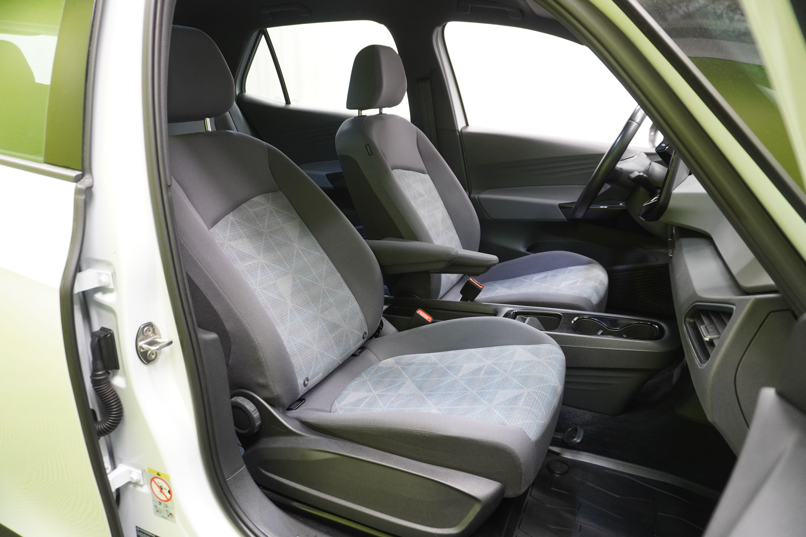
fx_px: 537
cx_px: 403
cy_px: 268
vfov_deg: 53.1
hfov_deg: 73.7
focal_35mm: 24
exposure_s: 1/30
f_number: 3.5
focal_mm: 16
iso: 1000
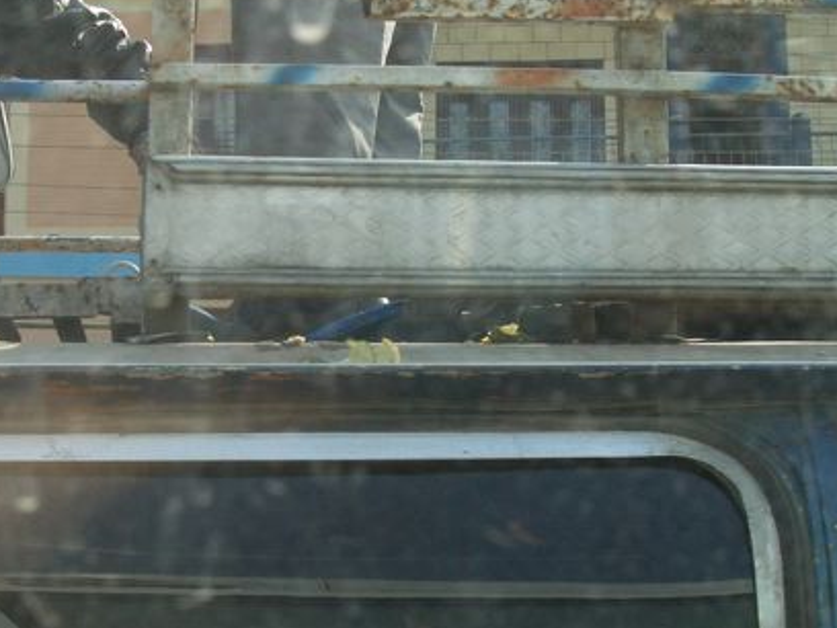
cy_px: 223
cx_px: 228
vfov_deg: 18.9
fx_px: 1886
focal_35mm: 78
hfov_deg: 24.8
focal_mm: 8.2
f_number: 5
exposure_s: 1/400
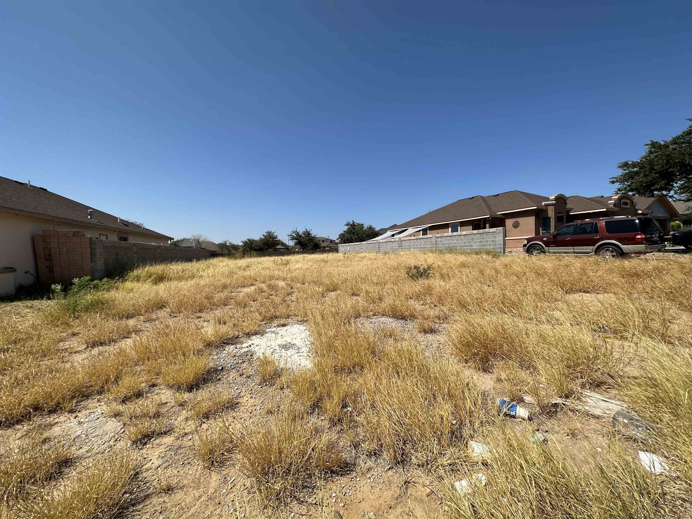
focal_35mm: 14
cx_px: 346
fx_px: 280
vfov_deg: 85.7
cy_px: 260
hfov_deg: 102.1
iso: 50
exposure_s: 1/3401
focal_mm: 2.22
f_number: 2.2
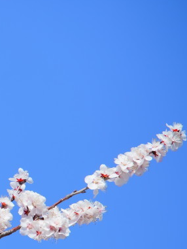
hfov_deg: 3.4
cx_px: -104
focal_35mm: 442
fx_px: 3182
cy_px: 177
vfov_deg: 4.5
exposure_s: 1/640
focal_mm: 171
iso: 100
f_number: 5.6
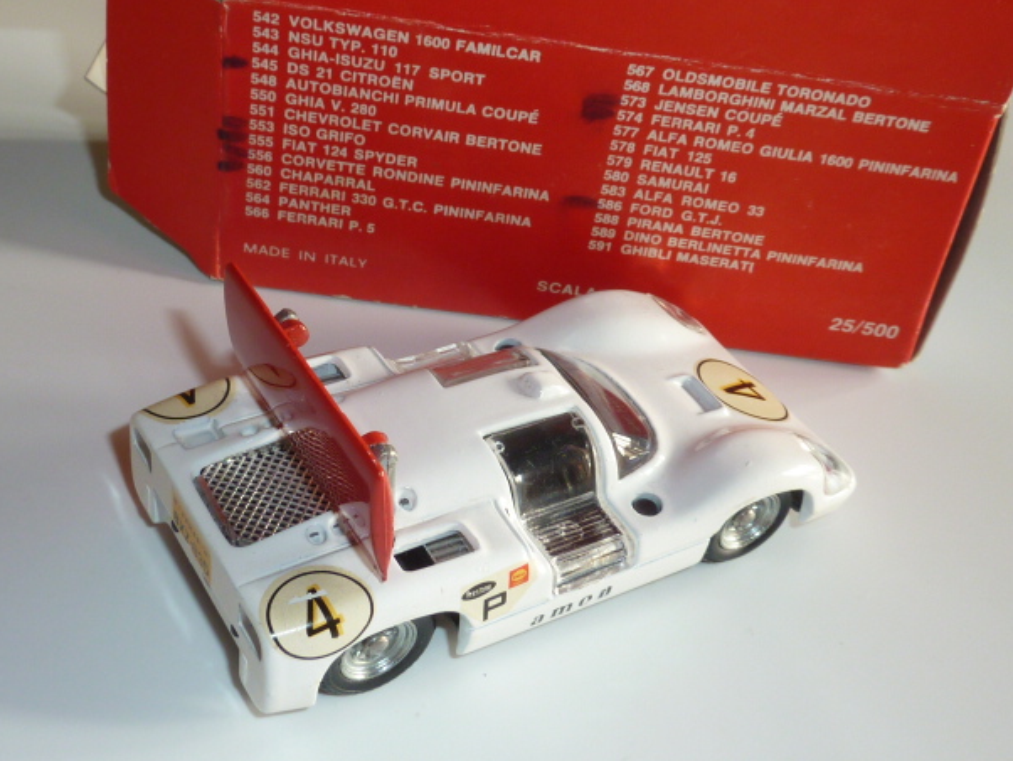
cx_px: 481
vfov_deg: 28.6
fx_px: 1493
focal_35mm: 51
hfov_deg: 37.5
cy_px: 375
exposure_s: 1/30
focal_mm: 4.4
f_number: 4
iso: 100
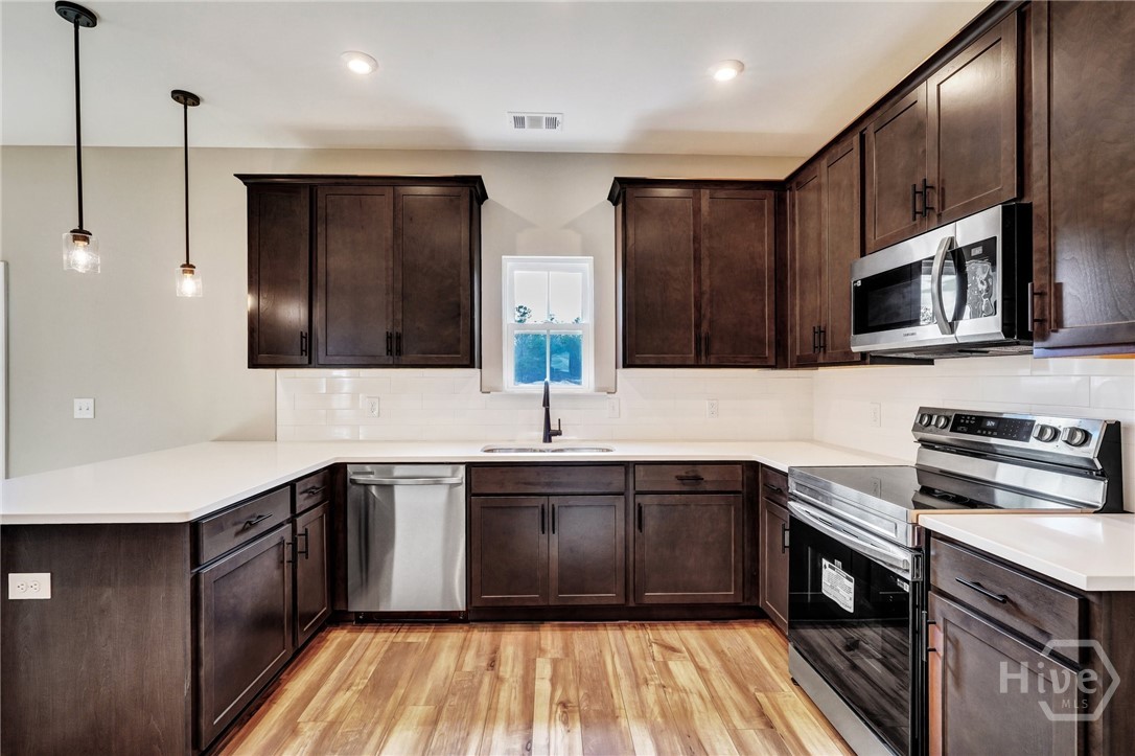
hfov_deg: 96.8
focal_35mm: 16
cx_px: 568
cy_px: 378
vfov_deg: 73.7
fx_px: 504
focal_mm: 16
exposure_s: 1/8
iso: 200
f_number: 11
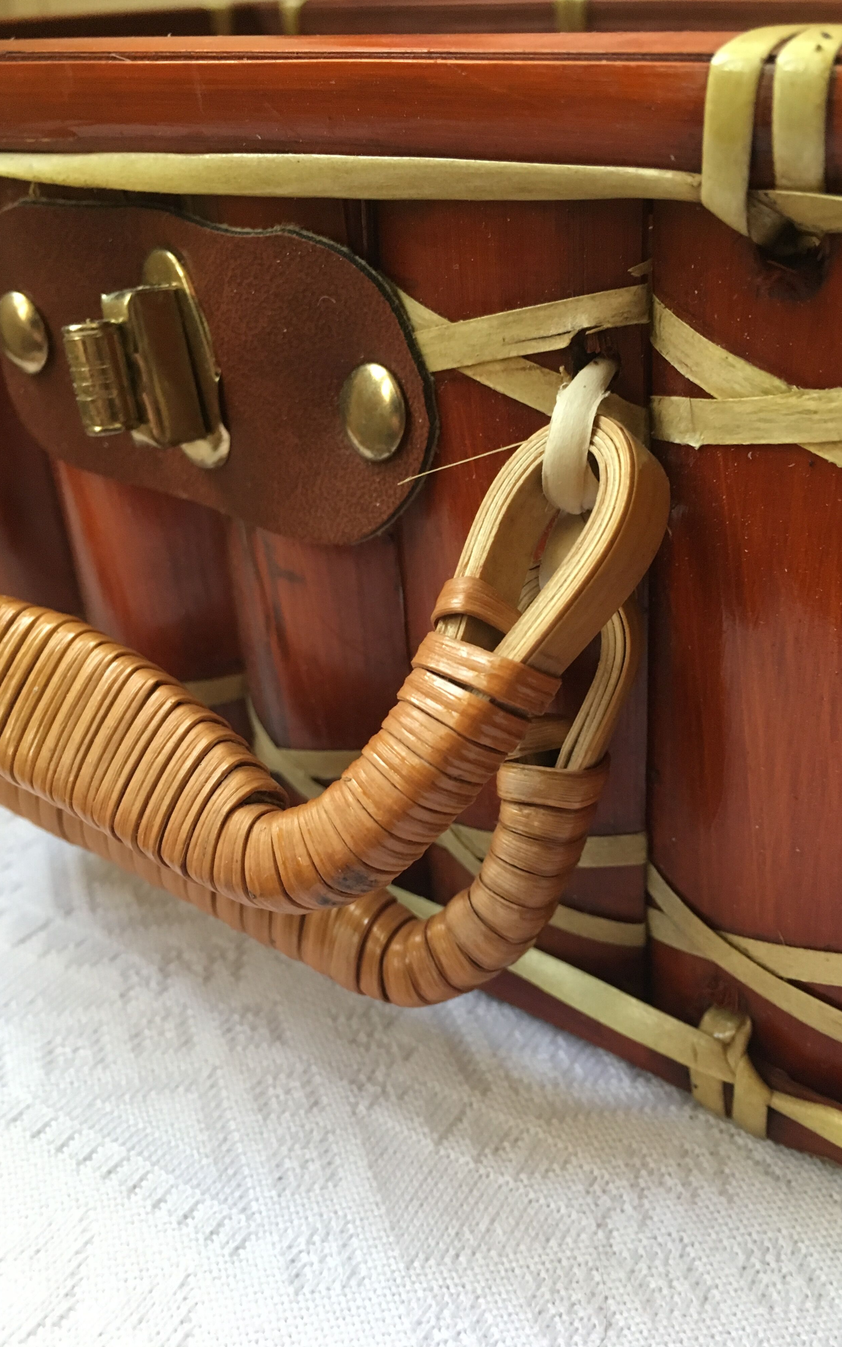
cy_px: 677
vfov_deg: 61.2
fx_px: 1138
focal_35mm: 31
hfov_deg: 40.5
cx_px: 479
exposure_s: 1/33
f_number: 2.2
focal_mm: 4.15
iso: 200
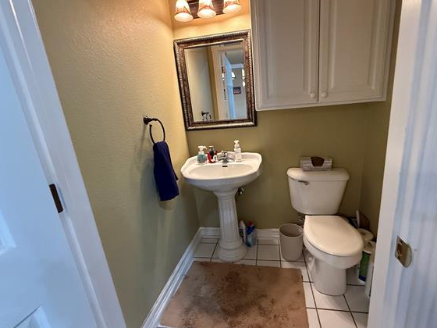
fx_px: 202
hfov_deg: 94.2
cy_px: 163
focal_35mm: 16
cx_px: 240
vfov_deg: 78.1
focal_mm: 2.22
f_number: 2.2
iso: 800
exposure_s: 1/60
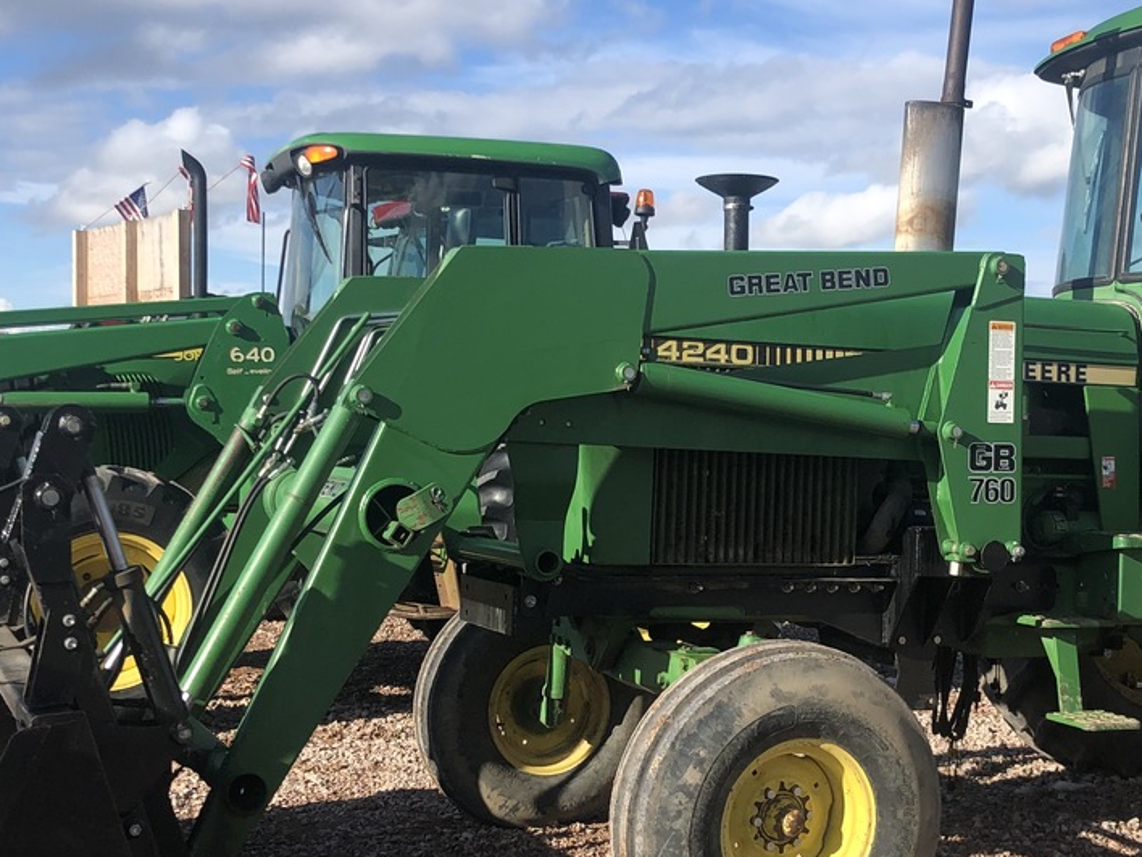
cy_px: 439
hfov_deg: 35.4
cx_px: 706
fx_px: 1781
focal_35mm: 54
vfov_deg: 27.0
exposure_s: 1/1600
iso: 20
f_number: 1.8
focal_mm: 4
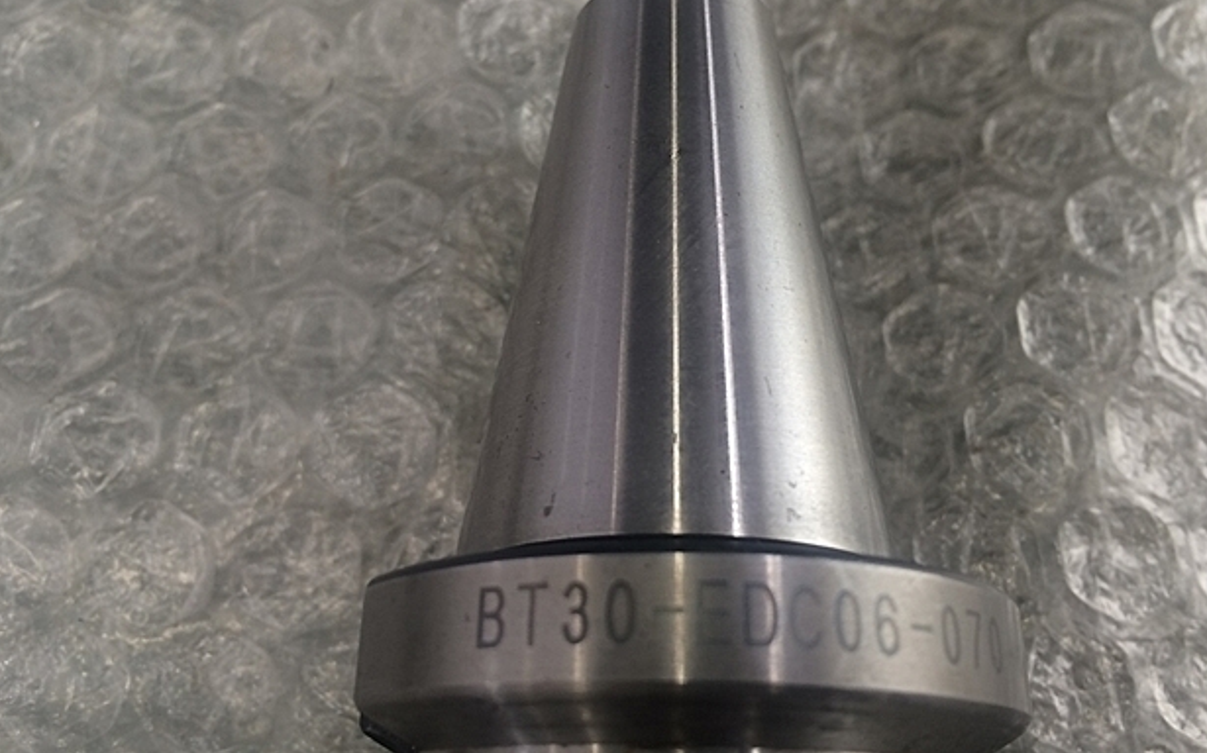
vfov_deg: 39.4
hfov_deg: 59.7
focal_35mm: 32
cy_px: 353
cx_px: 616
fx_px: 1052
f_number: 2.2
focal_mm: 4.15
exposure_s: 1/30
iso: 50
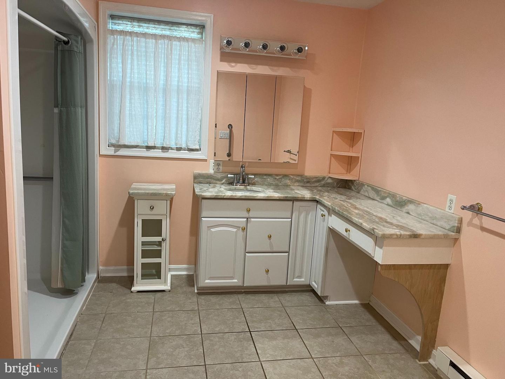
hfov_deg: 67.3
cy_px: 190
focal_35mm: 26
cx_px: 252
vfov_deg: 53.1
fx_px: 379
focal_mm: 5.1
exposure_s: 1/60
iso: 125
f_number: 1.6
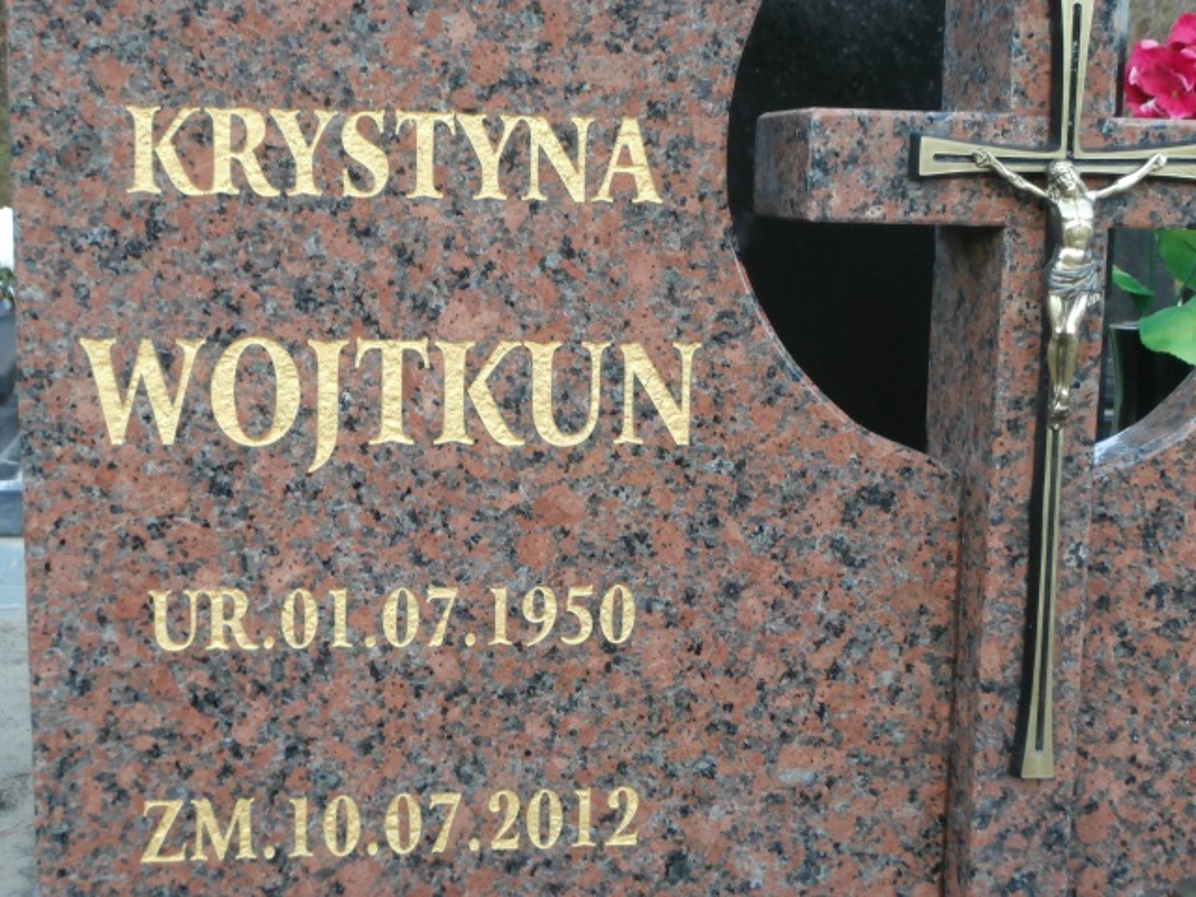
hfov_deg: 33.8
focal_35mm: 57
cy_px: 448
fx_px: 1969
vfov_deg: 25.7
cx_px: 598
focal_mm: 10.11
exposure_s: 1/50
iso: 160
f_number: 4.5
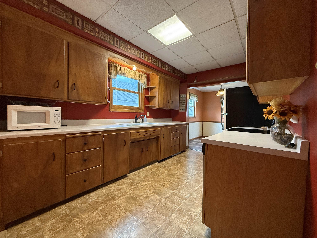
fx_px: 128
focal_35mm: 14
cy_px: 119
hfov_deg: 102.1
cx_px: 158
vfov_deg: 85.7
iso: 320
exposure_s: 1/60
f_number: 2.2
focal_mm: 2.22
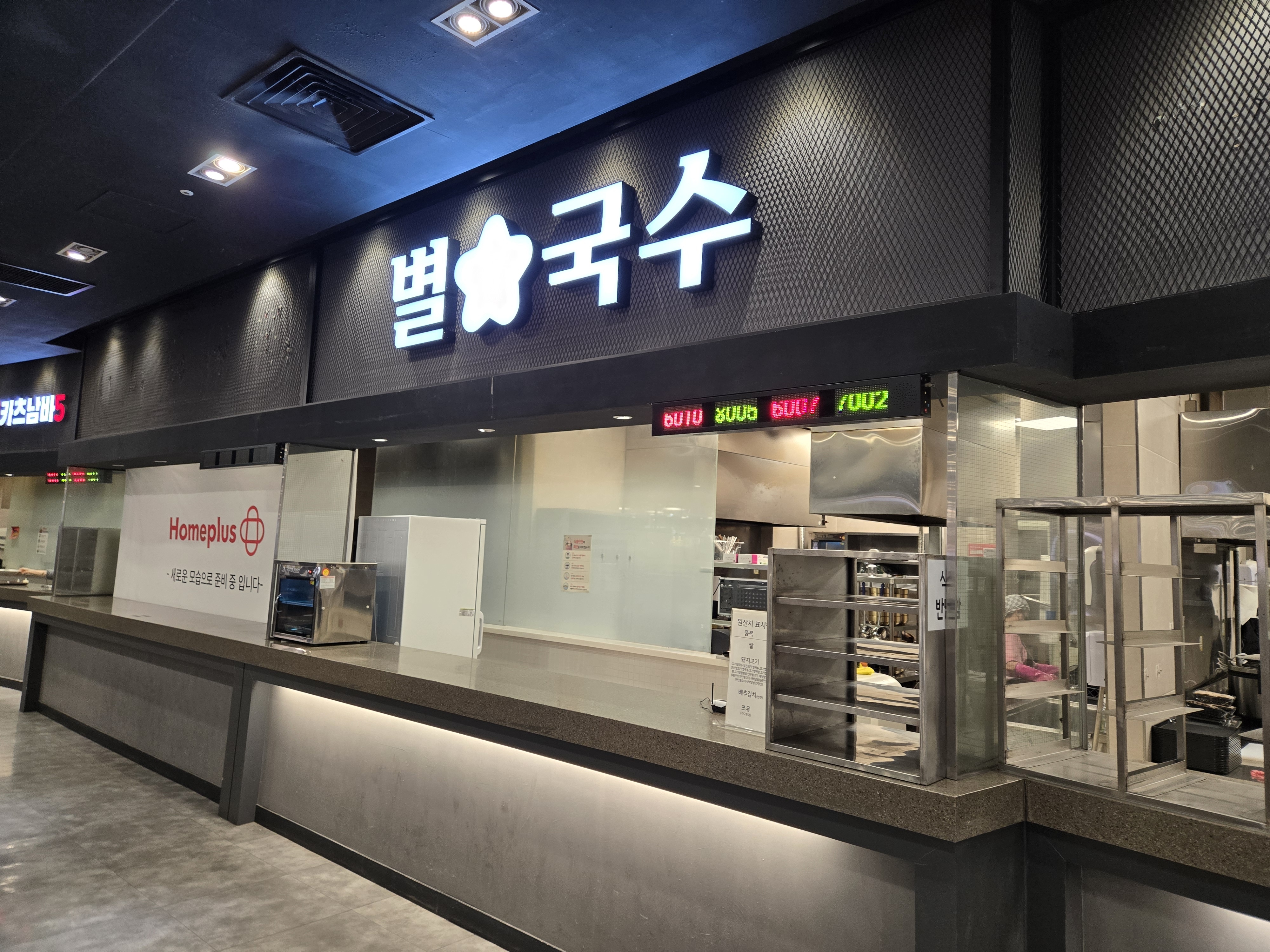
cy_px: 476
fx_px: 844
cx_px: 635
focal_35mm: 23
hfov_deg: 73.9
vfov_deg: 58.9
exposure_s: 1/120
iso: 125
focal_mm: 5.4
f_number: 1.8
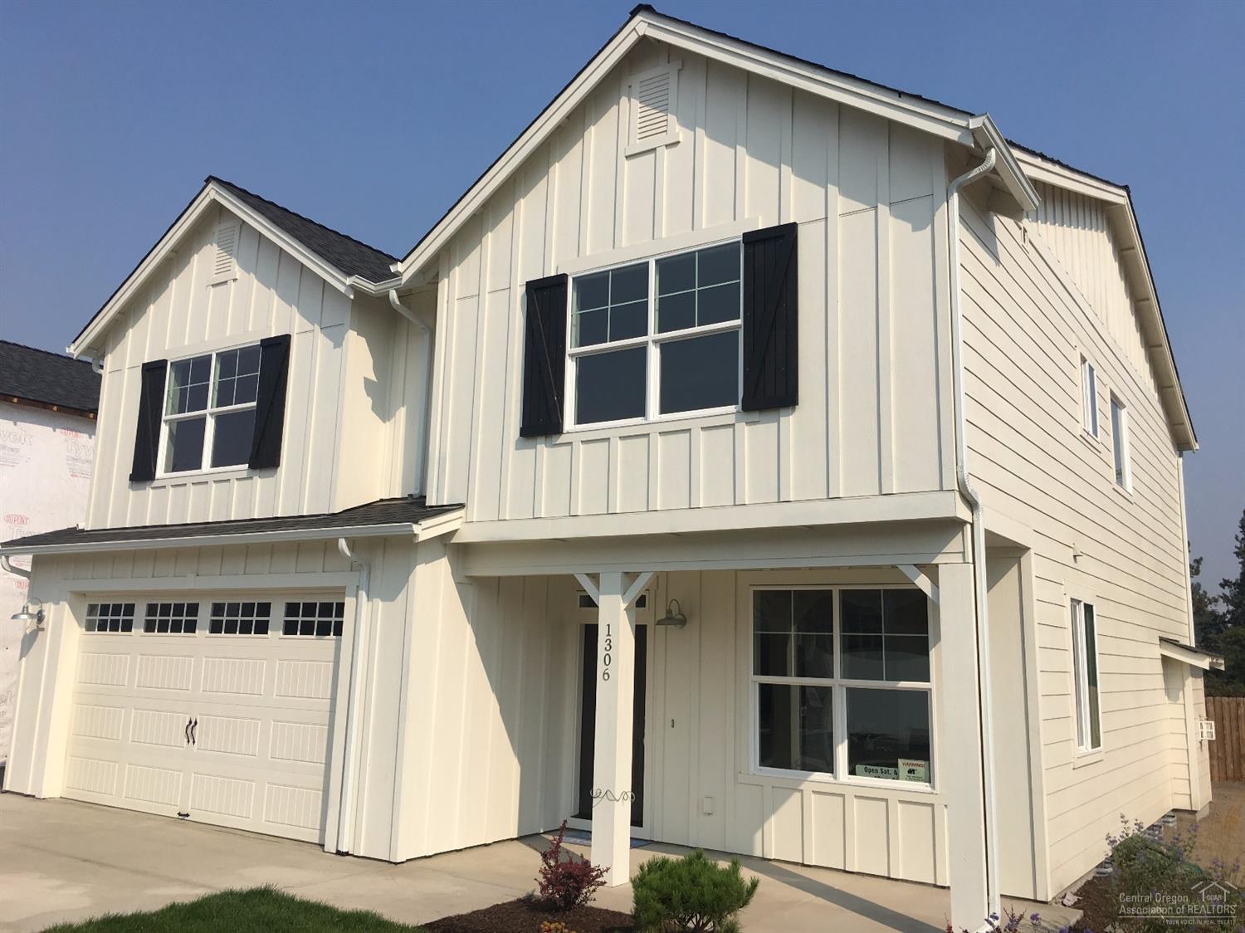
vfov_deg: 48.2
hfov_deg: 61.7
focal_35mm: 29
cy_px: 466
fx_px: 1043
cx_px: 622
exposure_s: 1/2849
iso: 25
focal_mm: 4.15
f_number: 2.2
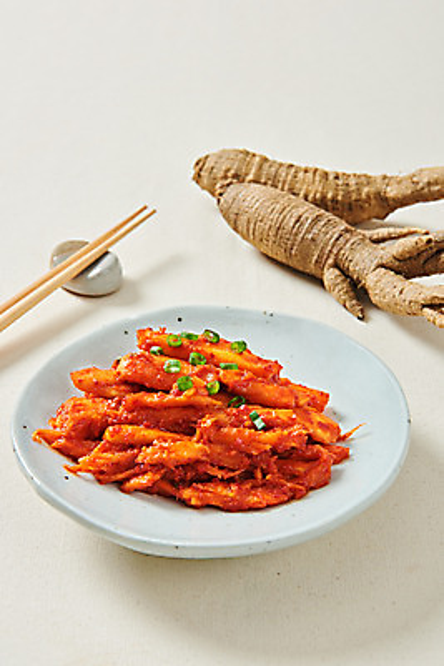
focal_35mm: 70
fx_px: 1294
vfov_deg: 28.8
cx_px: 222
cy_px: 333
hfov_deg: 19.5
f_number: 14
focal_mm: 70
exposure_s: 1/125
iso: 100
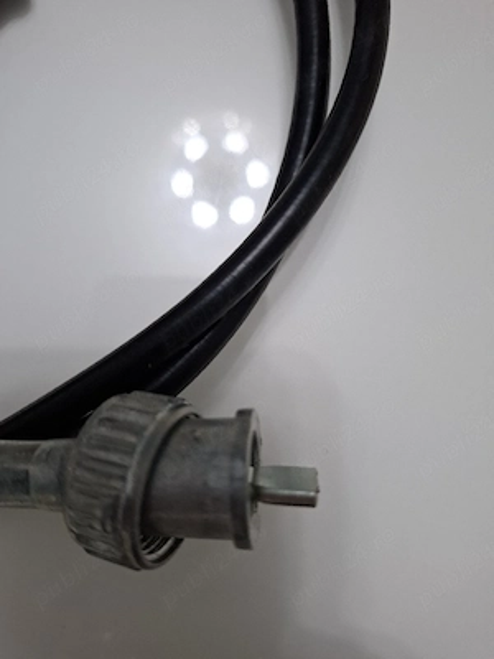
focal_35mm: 23
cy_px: 330
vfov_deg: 73.9
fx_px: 438
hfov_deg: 58.9
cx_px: 247
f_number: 1.8
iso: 250
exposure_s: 1/100
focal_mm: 5.54
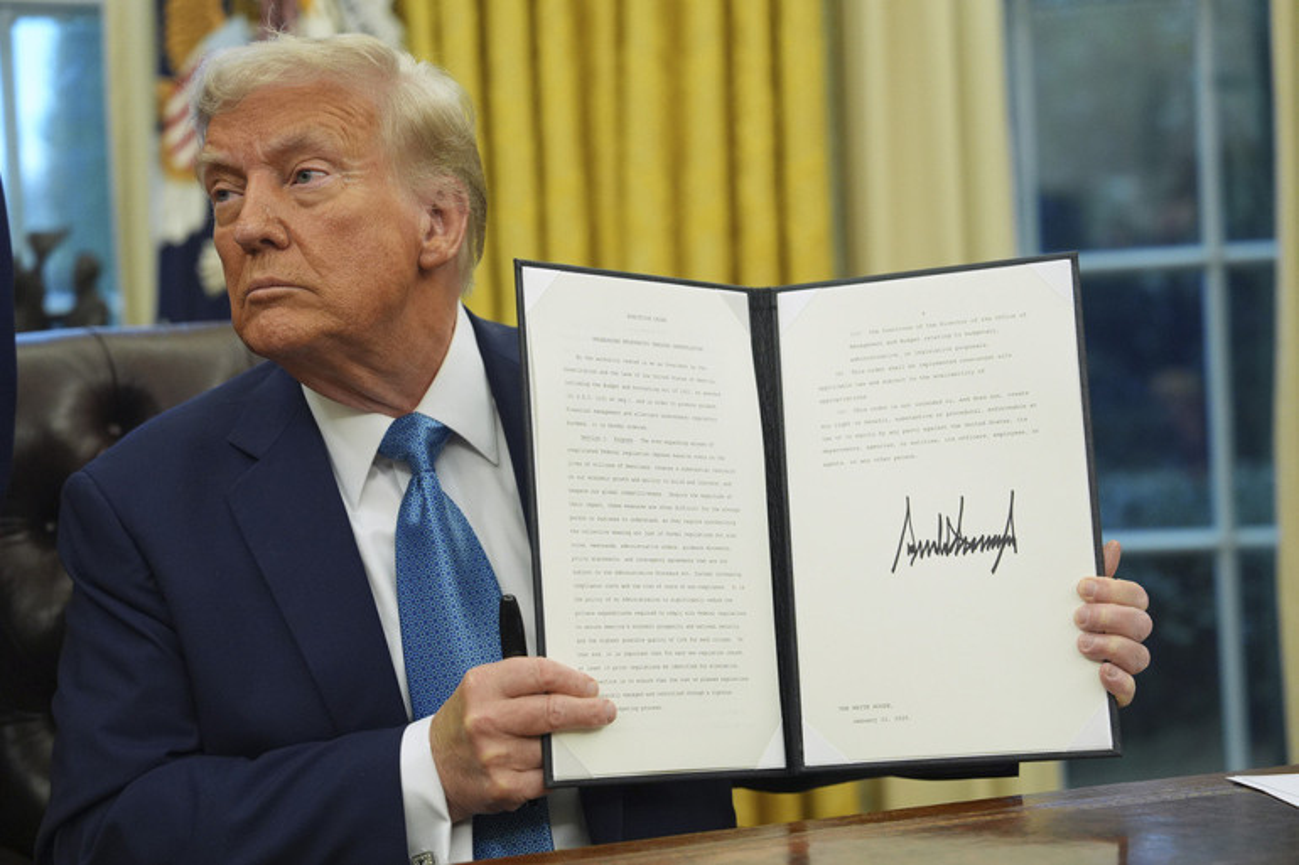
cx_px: 650
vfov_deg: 19.4
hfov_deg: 28.8
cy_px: 432
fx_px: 2525
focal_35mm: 70
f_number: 2.8
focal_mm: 70
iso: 2000
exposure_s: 1/500
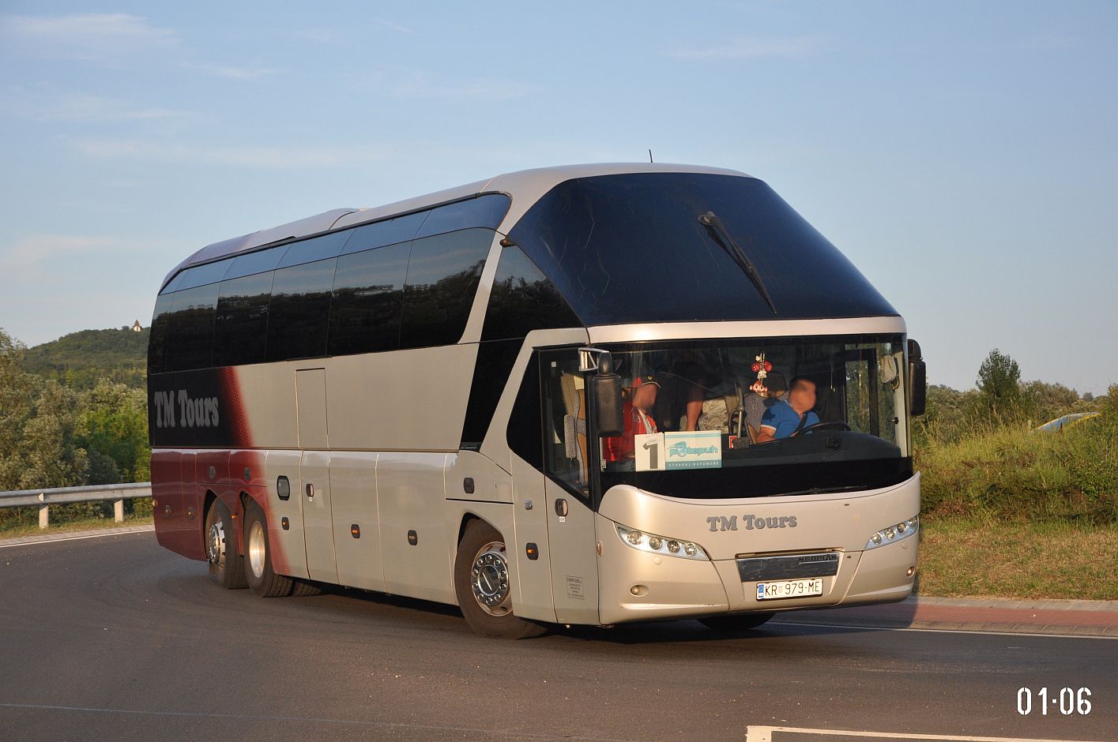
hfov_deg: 26.0
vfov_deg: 17.5
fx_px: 2420
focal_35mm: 78
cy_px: 371
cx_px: 559
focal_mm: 52
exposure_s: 1/1000
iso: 500
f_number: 5
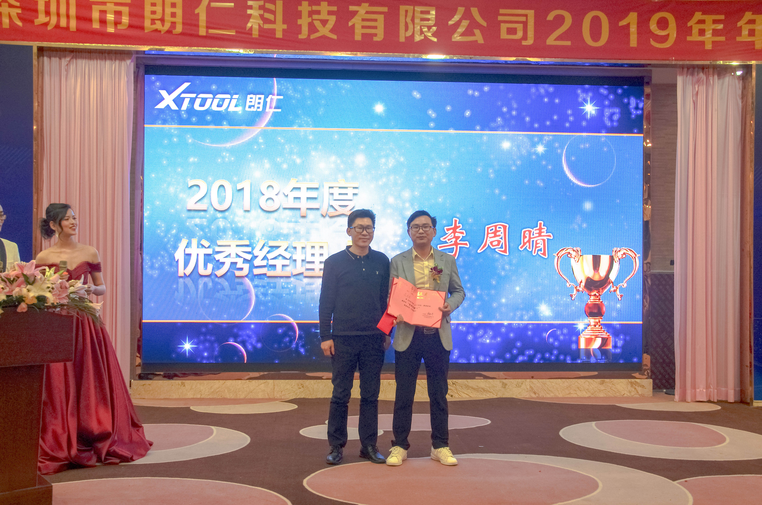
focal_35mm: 43
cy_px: 252
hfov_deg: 45.5
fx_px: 908
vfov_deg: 31.1
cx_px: 381
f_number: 8
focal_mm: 29
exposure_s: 1/60
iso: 200
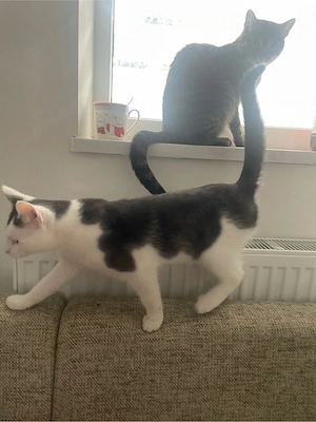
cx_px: 158
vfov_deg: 67.3
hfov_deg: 53.1
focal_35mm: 26
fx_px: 316
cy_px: 211
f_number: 1.6
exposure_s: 1/50
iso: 320
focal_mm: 4.2
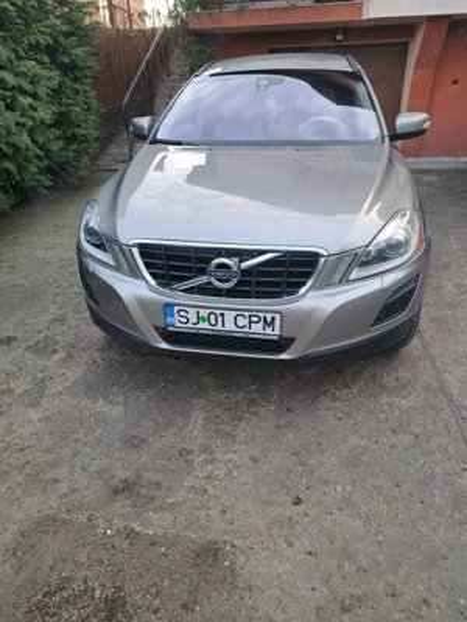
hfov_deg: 56.8
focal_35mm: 24
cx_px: 234
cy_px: 311
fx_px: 432
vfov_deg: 71.6
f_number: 1.8
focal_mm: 5.23
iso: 50
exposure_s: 1/50
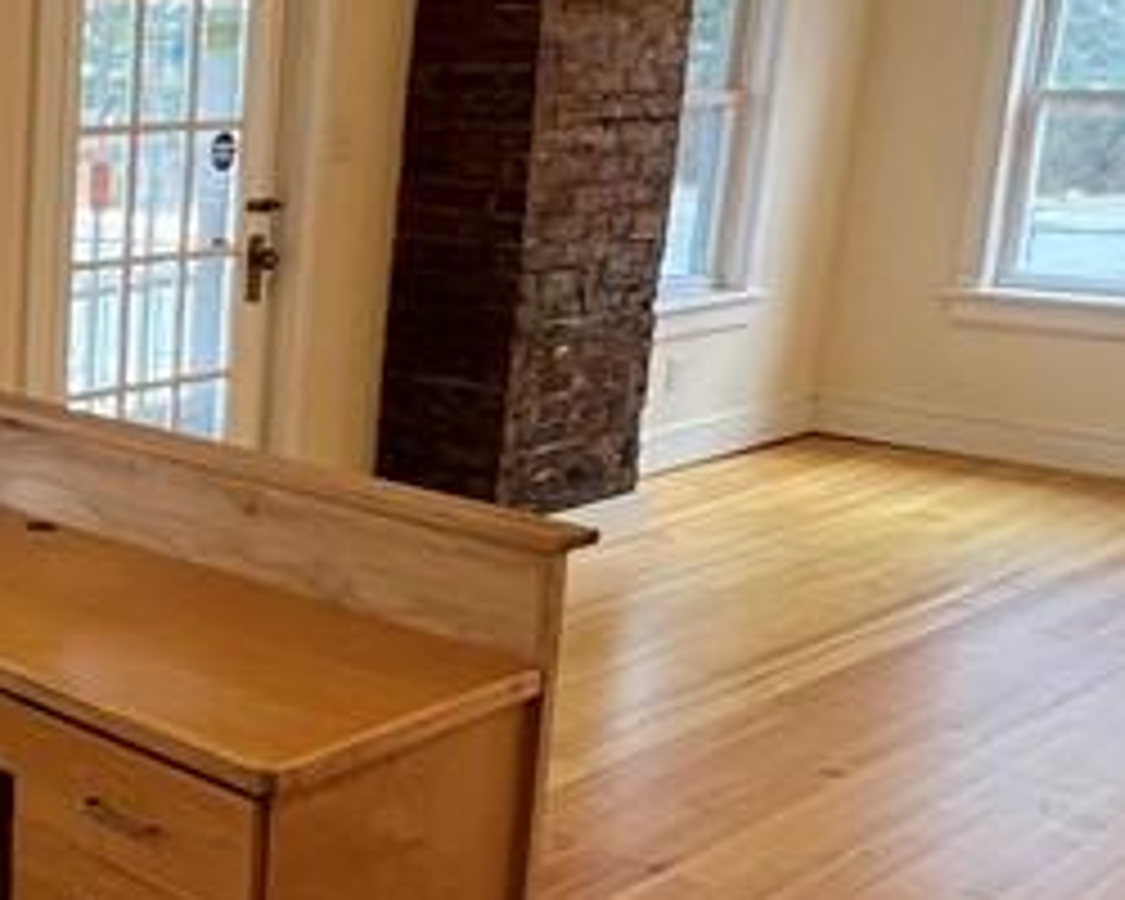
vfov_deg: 29.1
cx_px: -189
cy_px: 490
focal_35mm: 52
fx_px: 1731
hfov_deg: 31.0
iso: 200
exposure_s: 1/120
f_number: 1.8
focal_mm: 1.57
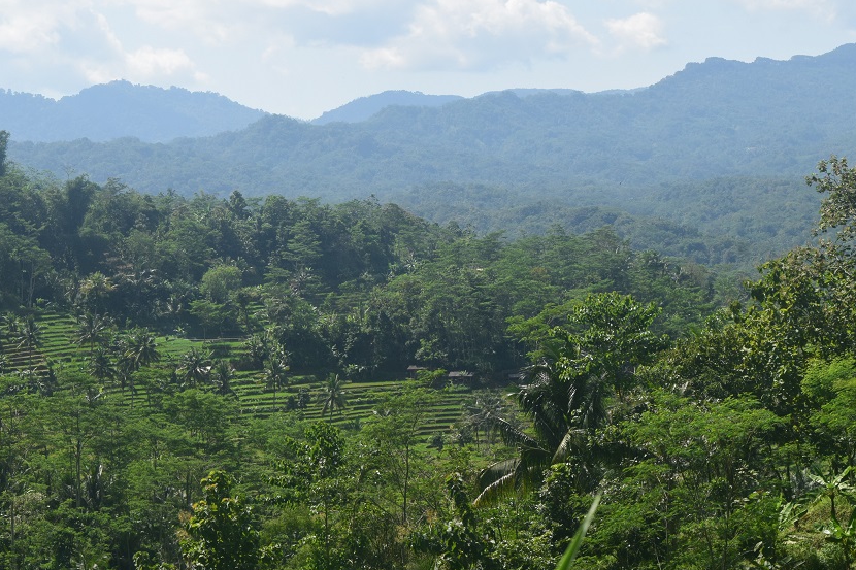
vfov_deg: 14.5
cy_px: 309
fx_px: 2235
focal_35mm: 94
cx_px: 408
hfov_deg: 21.7
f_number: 11
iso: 400
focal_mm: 52
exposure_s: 1/400
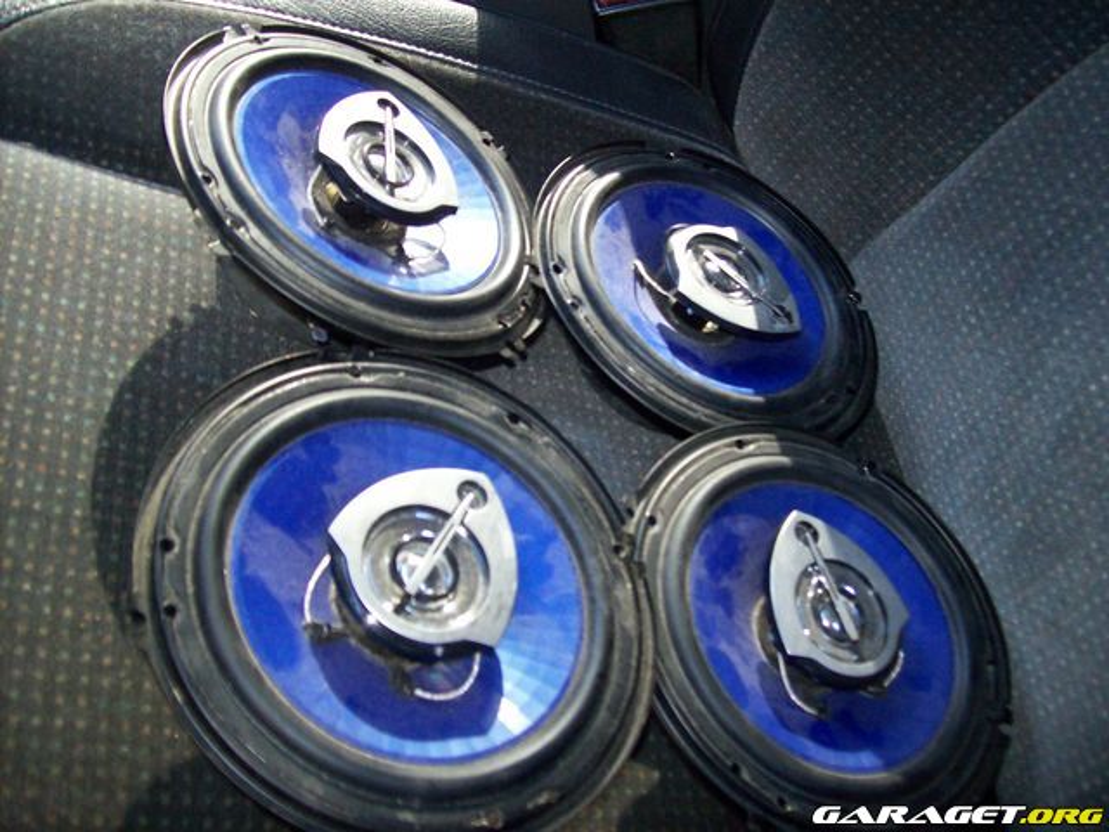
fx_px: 1153
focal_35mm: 36
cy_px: 416
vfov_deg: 39.7
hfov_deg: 51.4
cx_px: 554
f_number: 2.7
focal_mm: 6
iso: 200
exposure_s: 1/64
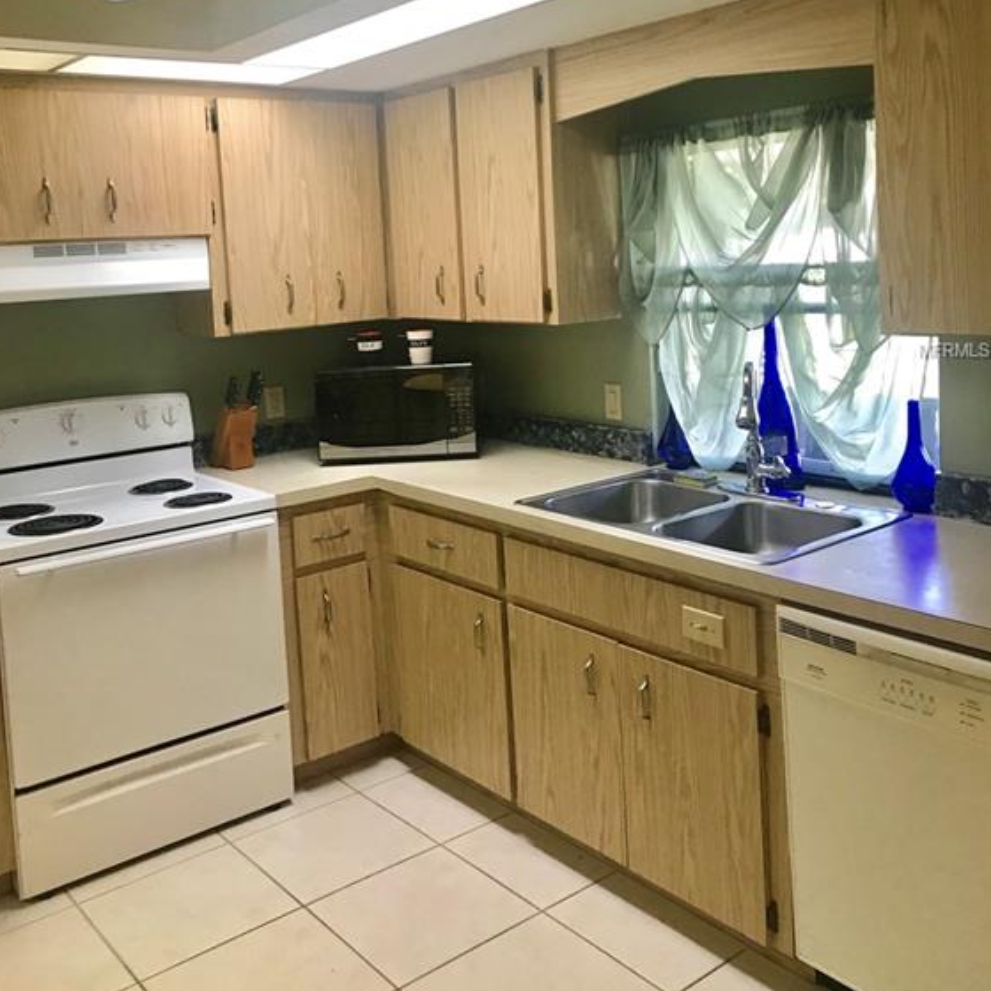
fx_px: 1101
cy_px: 351
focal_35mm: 34
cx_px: 488
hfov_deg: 48.4
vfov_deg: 47.8
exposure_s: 1/30
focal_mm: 3.99
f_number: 1.8
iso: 32
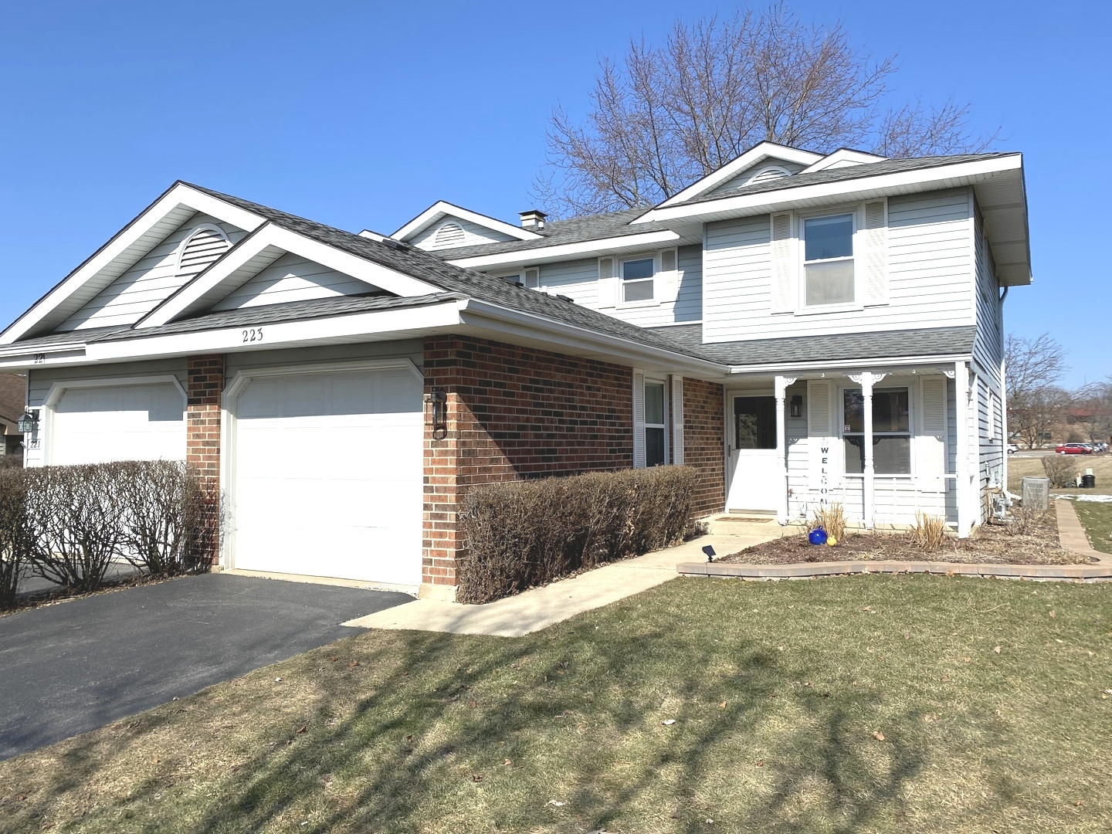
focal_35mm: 26
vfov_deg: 53.1
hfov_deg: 67.3
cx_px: 556
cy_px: 417
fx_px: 835
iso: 32
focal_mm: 4.25
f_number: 1.8
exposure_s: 1/5025
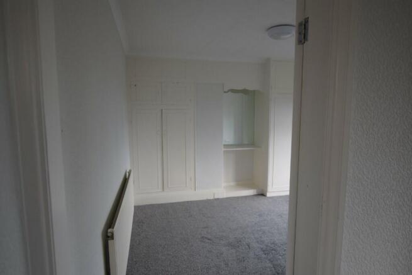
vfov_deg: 59.5
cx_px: 206
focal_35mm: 21
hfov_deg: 81.2
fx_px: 240
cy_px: 138
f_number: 3.5
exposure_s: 1/60
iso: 400
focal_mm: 14
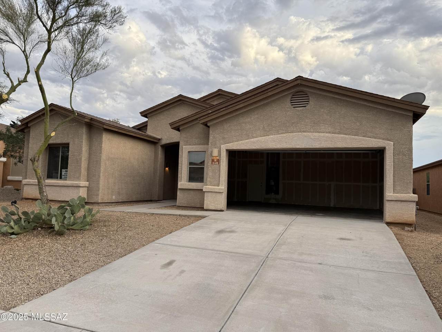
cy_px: 166
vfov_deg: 56.8
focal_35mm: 24
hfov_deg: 71.6
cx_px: 221
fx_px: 306
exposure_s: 1/627
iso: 80
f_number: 1.78
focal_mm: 6.76
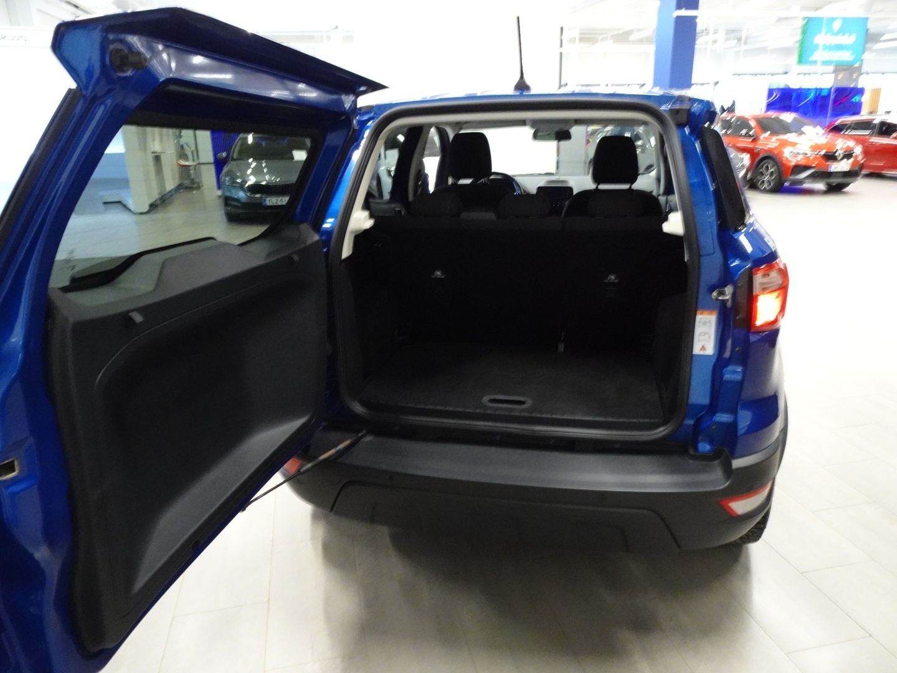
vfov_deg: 56.8
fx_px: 622
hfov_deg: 71.6
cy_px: 336
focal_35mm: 24
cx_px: 448
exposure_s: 1/20
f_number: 3.5
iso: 800
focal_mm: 4.25
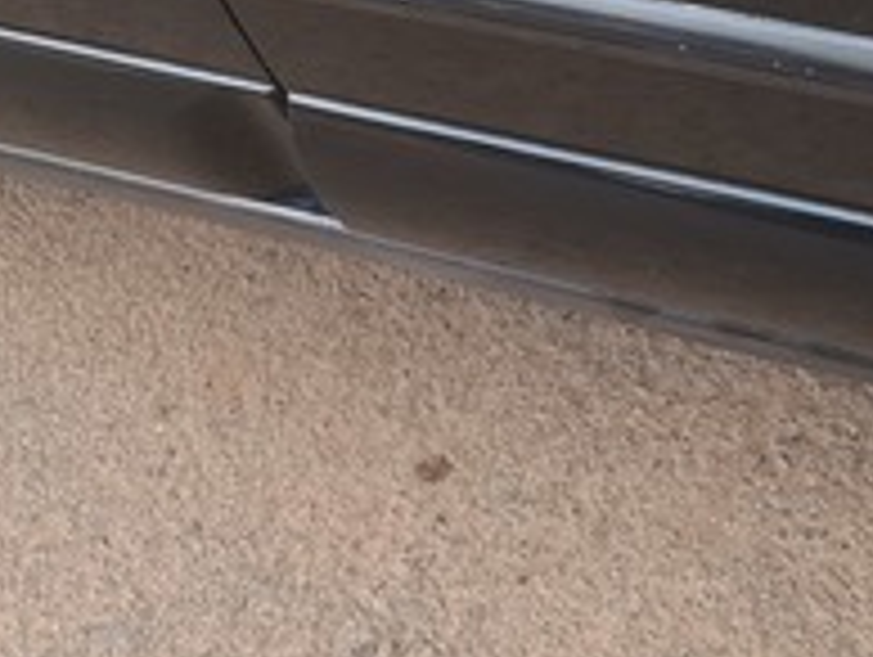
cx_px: 392
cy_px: -428
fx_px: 2601
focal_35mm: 103
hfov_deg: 19.0
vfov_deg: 13.3
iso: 80
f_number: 1.8
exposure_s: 1/100
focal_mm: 7
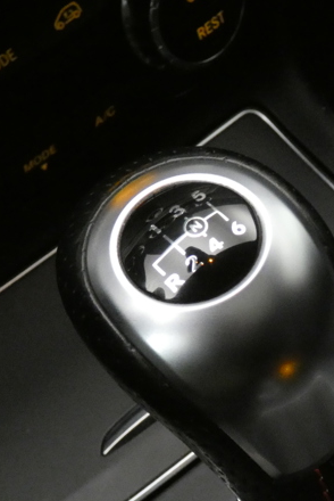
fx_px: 1653
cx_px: 278
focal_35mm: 119
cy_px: 331
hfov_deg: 11.5
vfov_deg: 17.2
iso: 1600
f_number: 4.2
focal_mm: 11.3
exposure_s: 1/13
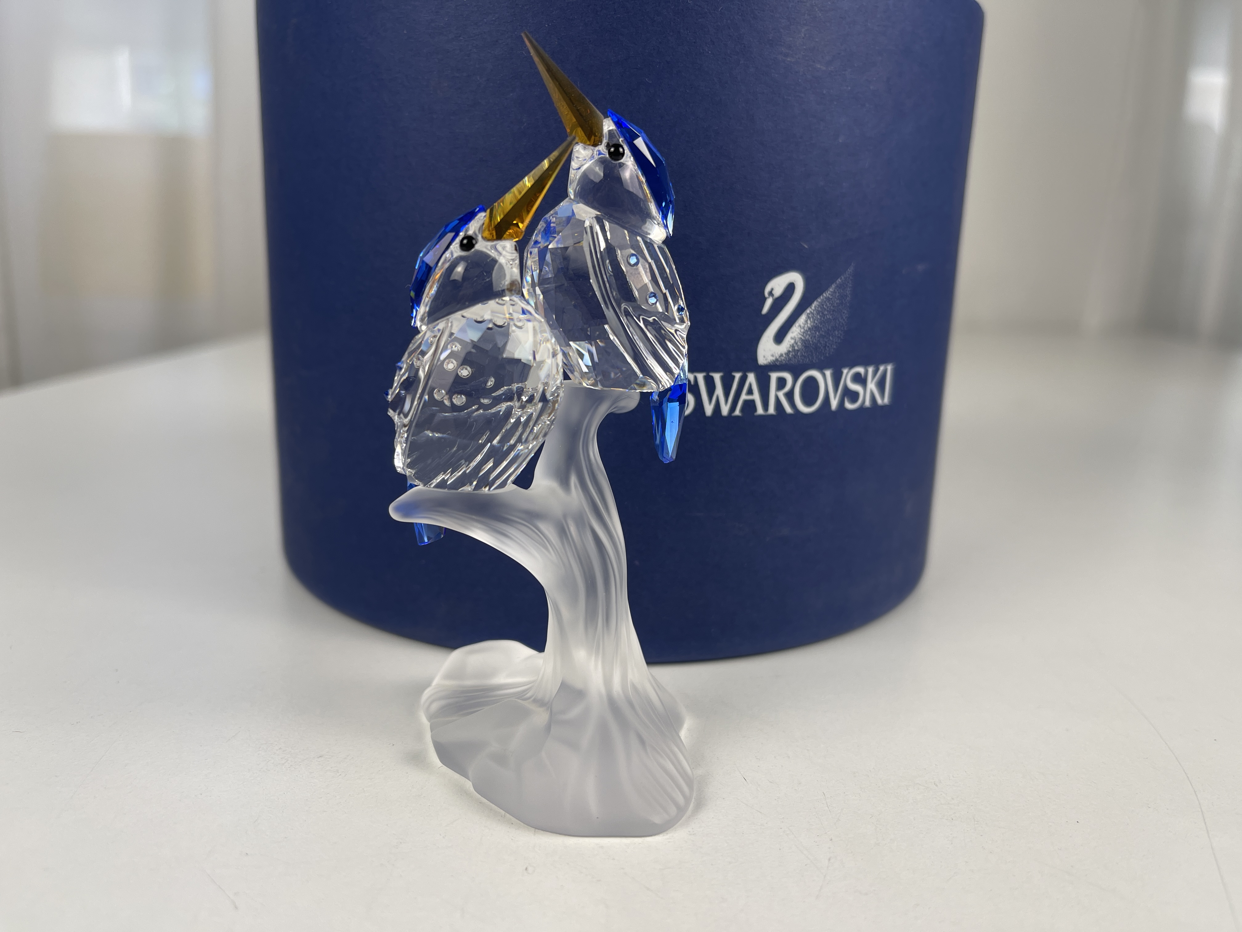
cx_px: 621
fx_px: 897
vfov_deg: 54.9
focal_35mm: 25
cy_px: 466
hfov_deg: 69.4
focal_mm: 5.1
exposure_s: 1/121
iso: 32
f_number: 1.6
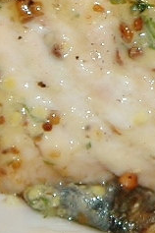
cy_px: -80
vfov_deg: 2.6
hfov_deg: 1.7
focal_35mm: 807
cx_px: 452
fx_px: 5213
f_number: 5.3
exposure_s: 1/60
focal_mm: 85
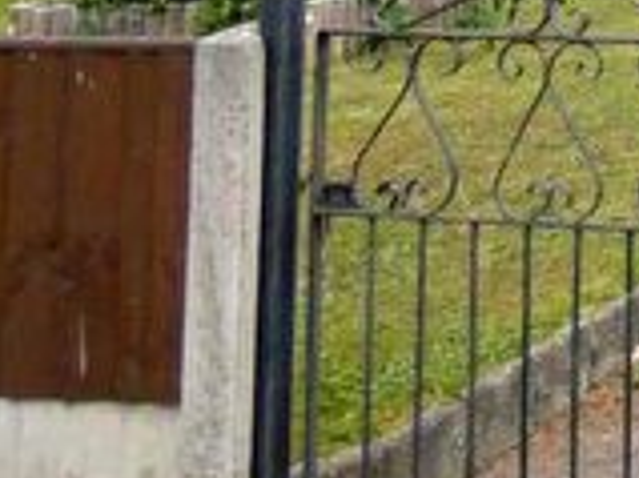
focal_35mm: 88
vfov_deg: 15.0
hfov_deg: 15.7
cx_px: 1399
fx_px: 1623
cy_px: -319
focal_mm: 3.6
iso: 80
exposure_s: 1/320
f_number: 2.8
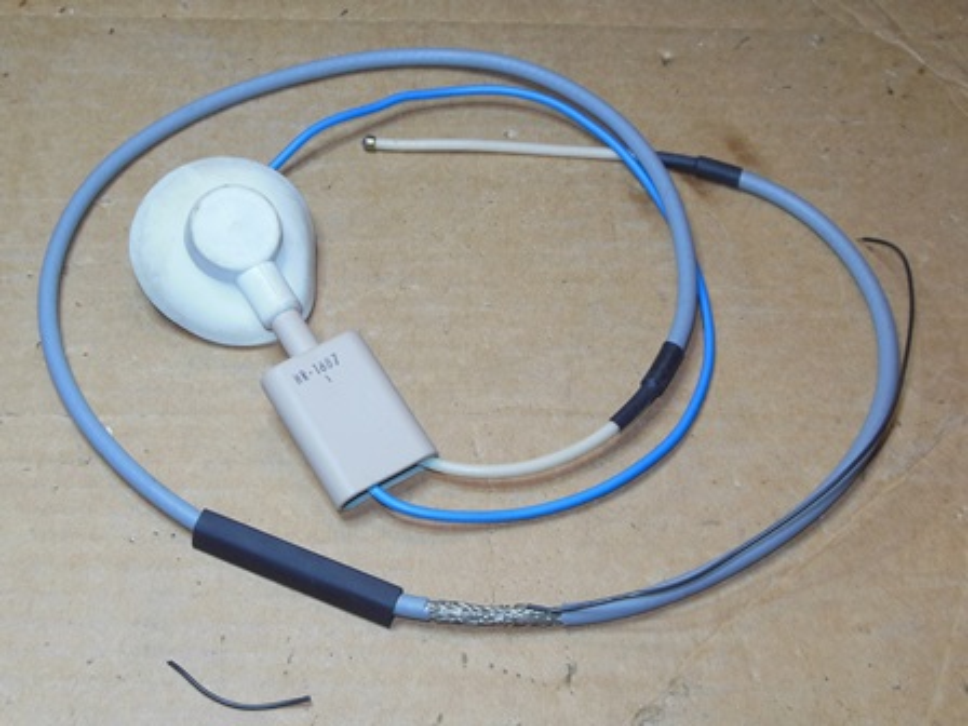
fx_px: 923
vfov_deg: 42.9
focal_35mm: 33
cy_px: 363
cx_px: 484
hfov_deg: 55.4
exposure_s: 1/30
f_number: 3.5
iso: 125
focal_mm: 6
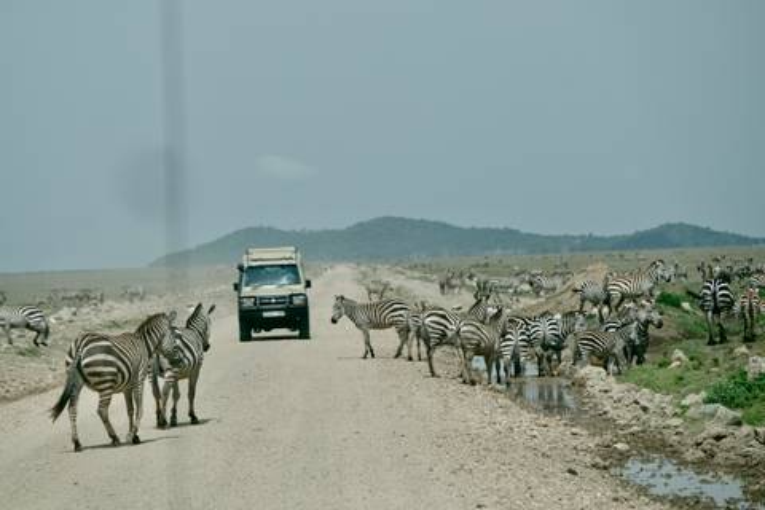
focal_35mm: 174
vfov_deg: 7.9
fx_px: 3697
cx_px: 382
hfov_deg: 11.8
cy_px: 255
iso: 200
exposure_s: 1/1500
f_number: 6.4
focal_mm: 116.1
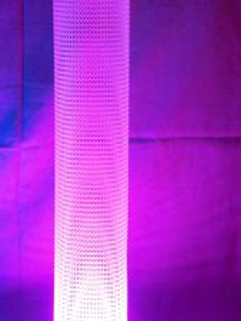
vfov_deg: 18.7
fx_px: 964
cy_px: 61
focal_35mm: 104
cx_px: 7
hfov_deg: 14.1
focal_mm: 6.9
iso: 400
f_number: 4.1
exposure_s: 1/13
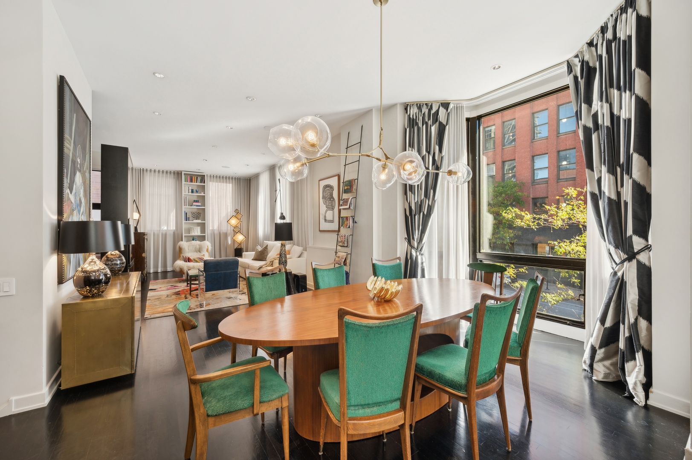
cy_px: 230
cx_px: 346
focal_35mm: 14
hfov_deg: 104.3
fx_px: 269
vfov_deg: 81.1
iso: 100
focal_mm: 14
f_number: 10
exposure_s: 1/6
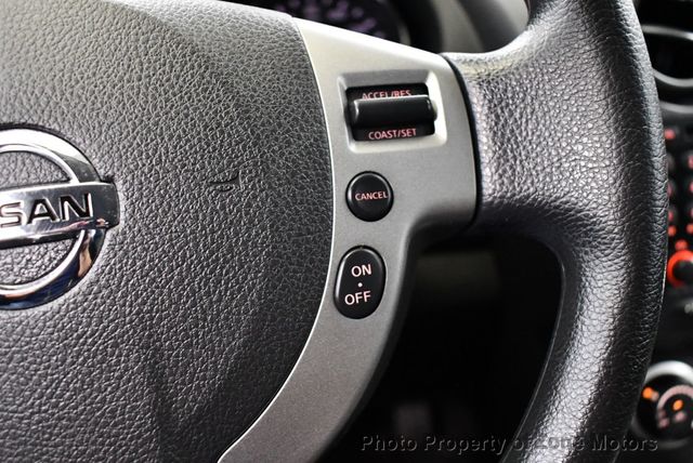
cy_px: 232
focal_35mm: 36
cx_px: 346
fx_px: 694
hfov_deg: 53.1
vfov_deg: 36.9
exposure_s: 1/60
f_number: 3.5
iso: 4500
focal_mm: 18
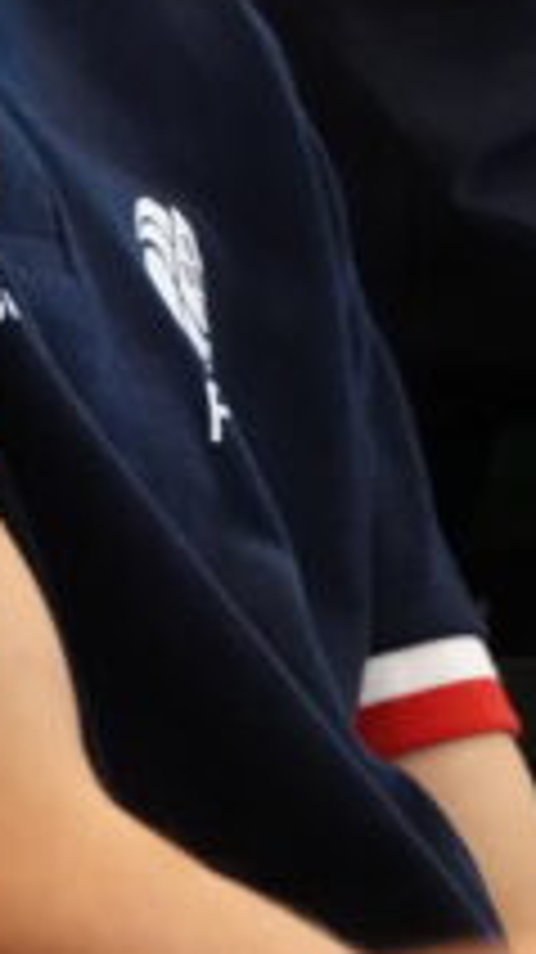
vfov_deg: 3.6
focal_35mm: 604
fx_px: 15286
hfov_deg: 2.0
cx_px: 365
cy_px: -459
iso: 2000
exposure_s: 1/60
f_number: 4
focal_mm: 62.39
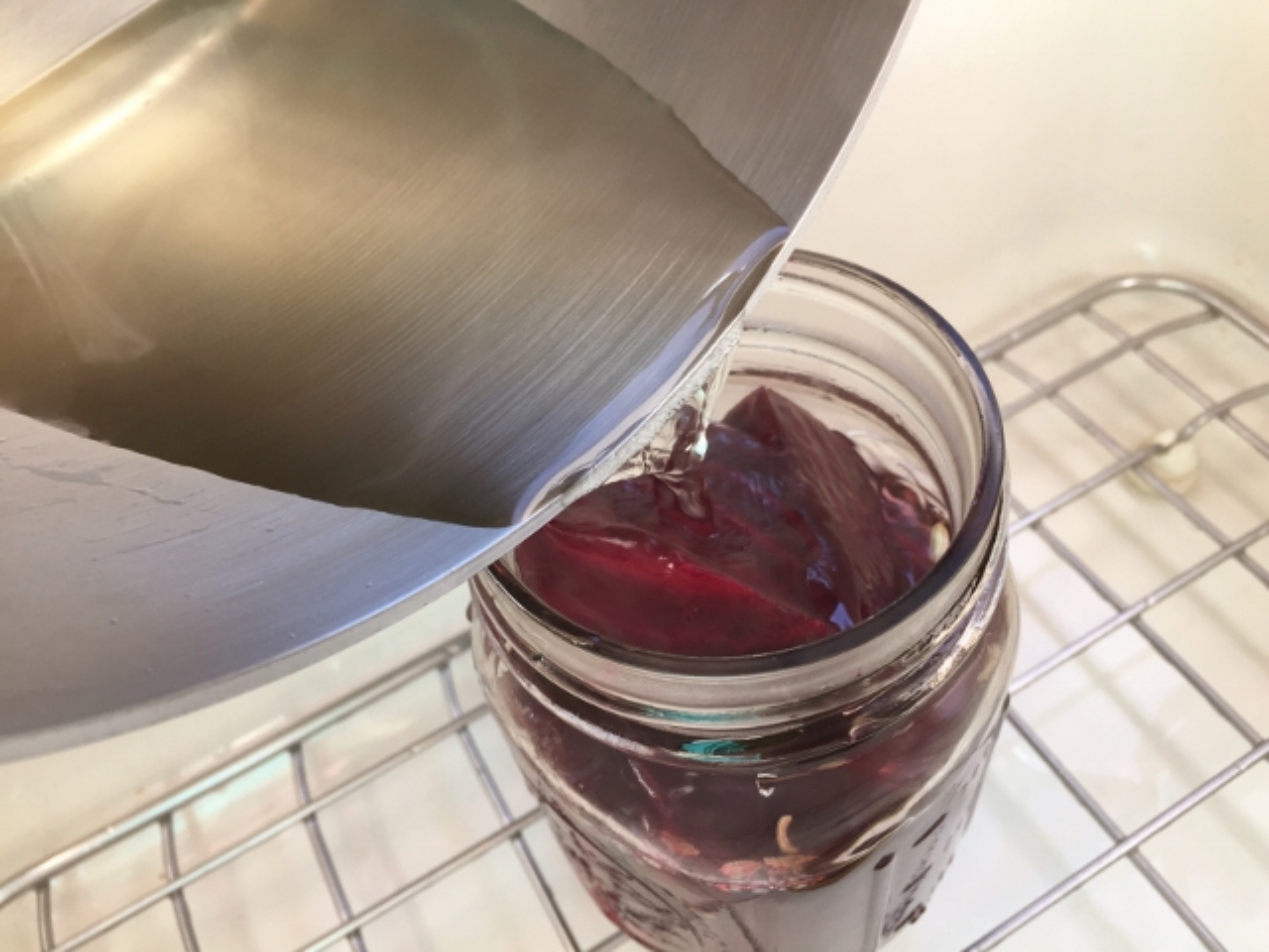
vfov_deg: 48.2
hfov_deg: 61.7
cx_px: 634
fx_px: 1063
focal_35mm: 29
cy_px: 476
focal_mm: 4.15
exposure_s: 1/120
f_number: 2.2
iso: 50
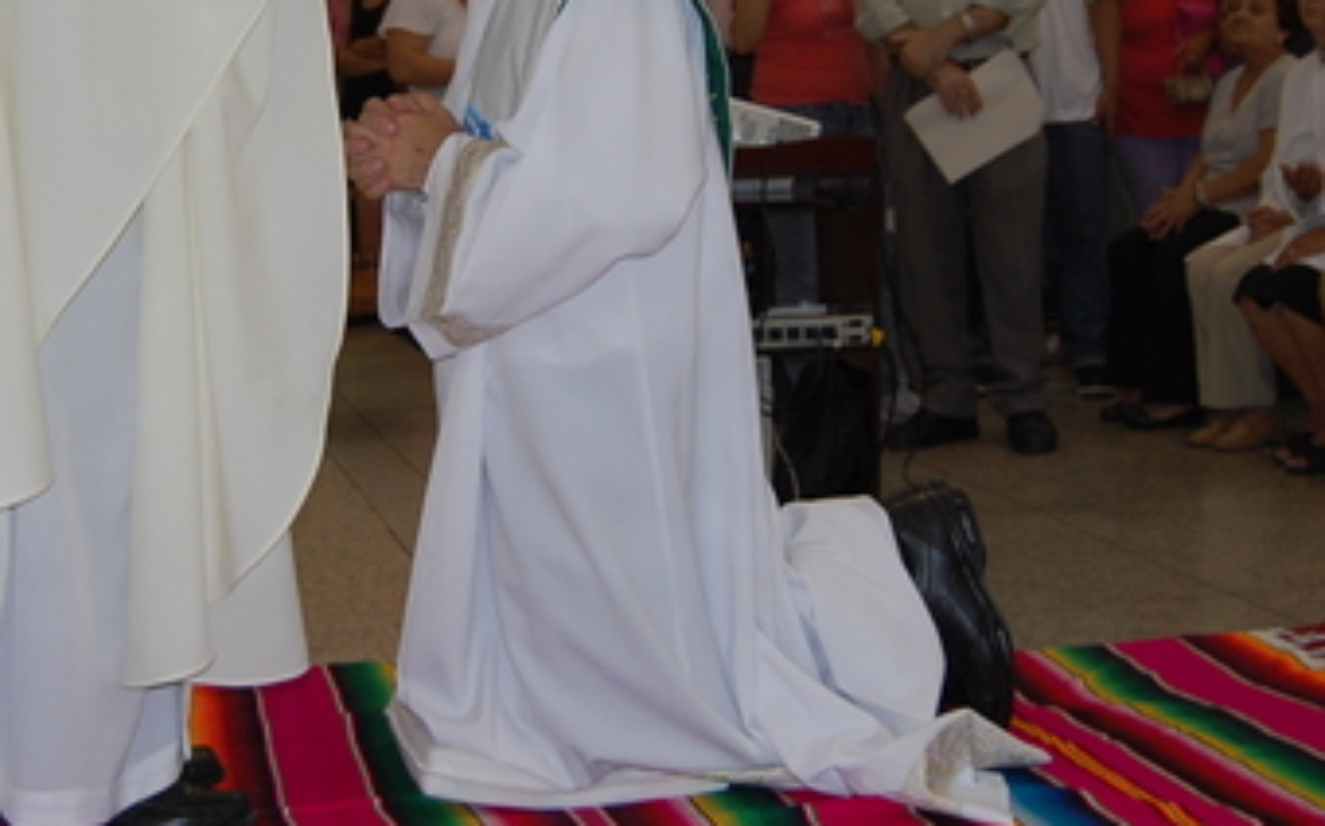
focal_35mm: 69
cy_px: 101
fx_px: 2490
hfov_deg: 29.6
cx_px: 436
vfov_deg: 18.6
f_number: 4
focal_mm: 24
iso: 400
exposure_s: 1/60
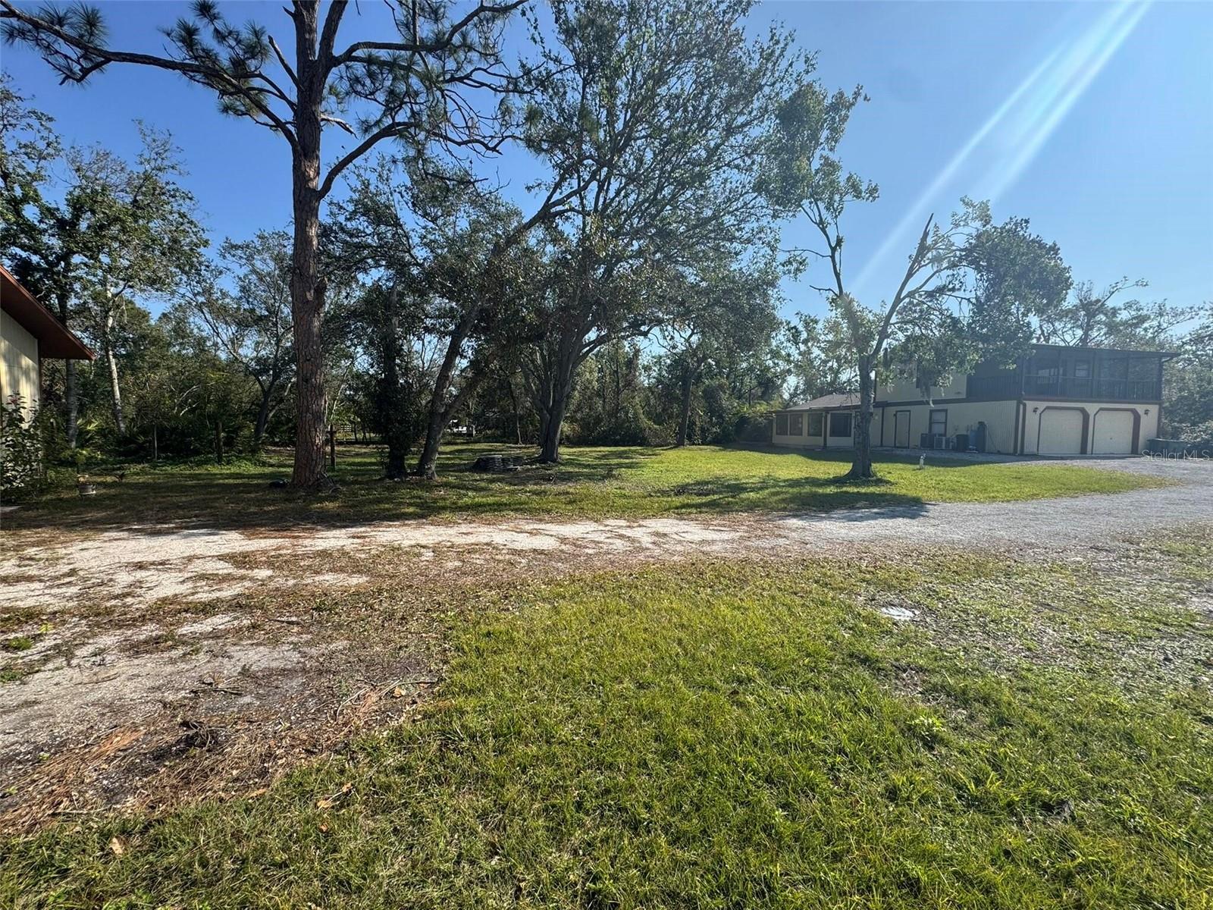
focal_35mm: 14
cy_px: 455
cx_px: 606
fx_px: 491
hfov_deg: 102.1
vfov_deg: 85.7
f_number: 2.2
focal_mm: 2.22
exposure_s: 1/1198
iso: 50
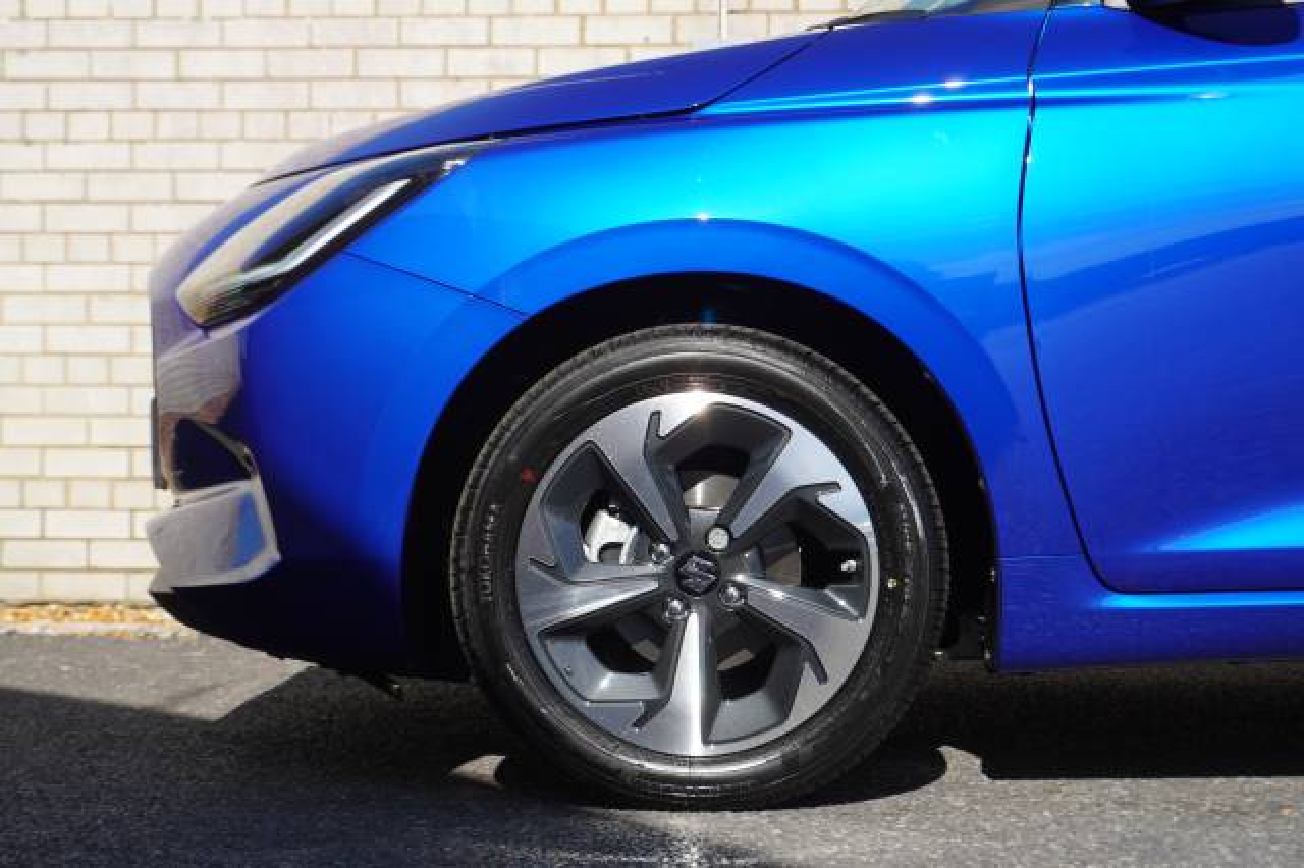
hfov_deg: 28.7
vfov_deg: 19.3
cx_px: 652
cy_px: 434
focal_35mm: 70
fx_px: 2552
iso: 100
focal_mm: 47
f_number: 7.1
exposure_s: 1/125
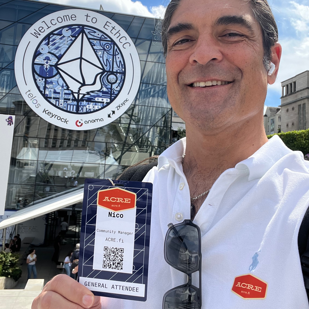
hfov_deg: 46.0
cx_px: 153
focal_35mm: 36
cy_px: 126
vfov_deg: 45.8
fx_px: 364
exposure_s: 1/643
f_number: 2.2
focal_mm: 2.71
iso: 32
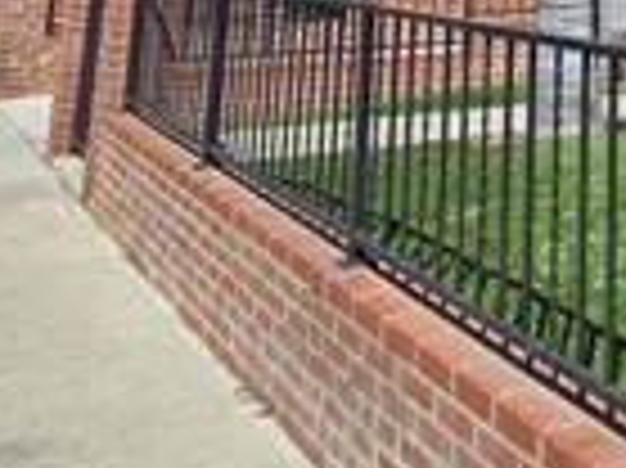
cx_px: 775
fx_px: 1084
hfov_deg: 27.7
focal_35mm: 60
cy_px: -364
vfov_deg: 18.9
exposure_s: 1/2537
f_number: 2.2
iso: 50
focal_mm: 2.2
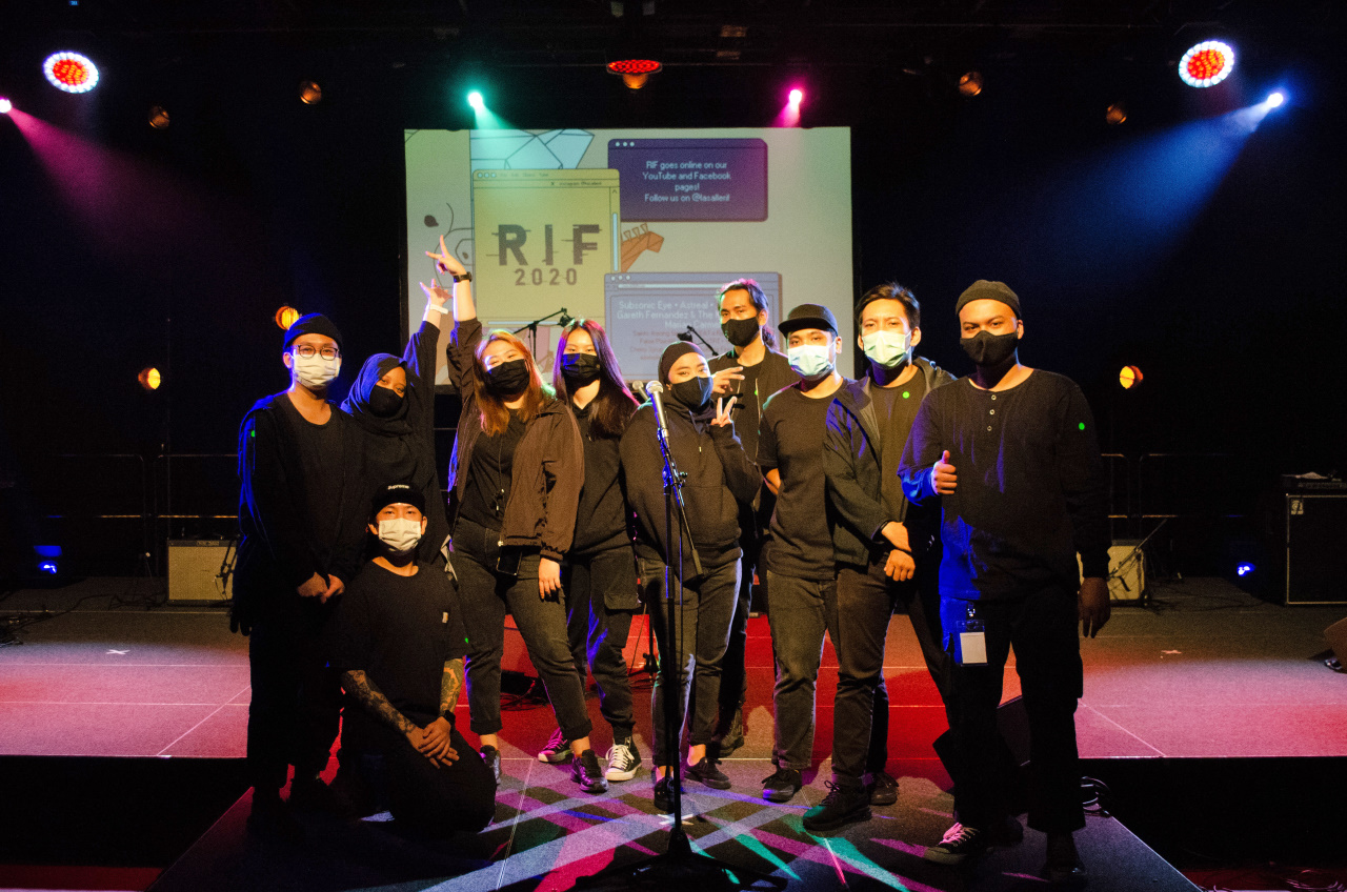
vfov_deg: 36.7
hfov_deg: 53.2
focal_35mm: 36
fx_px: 1344
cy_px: 446
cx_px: 674
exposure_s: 1/400
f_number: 4
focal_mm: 24
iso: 4000
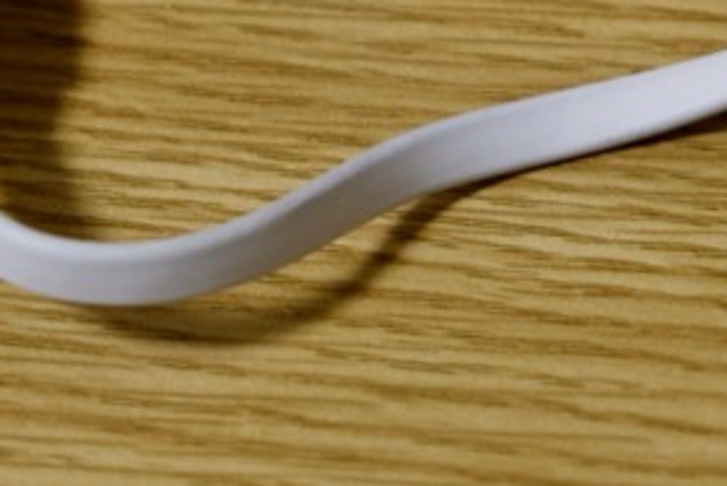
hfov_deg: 11.8
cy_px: -201
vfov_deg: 7.8
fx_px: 3515
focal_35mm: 174
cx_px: 423
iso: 800
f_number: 4
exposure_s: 1/60
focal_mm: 40.7
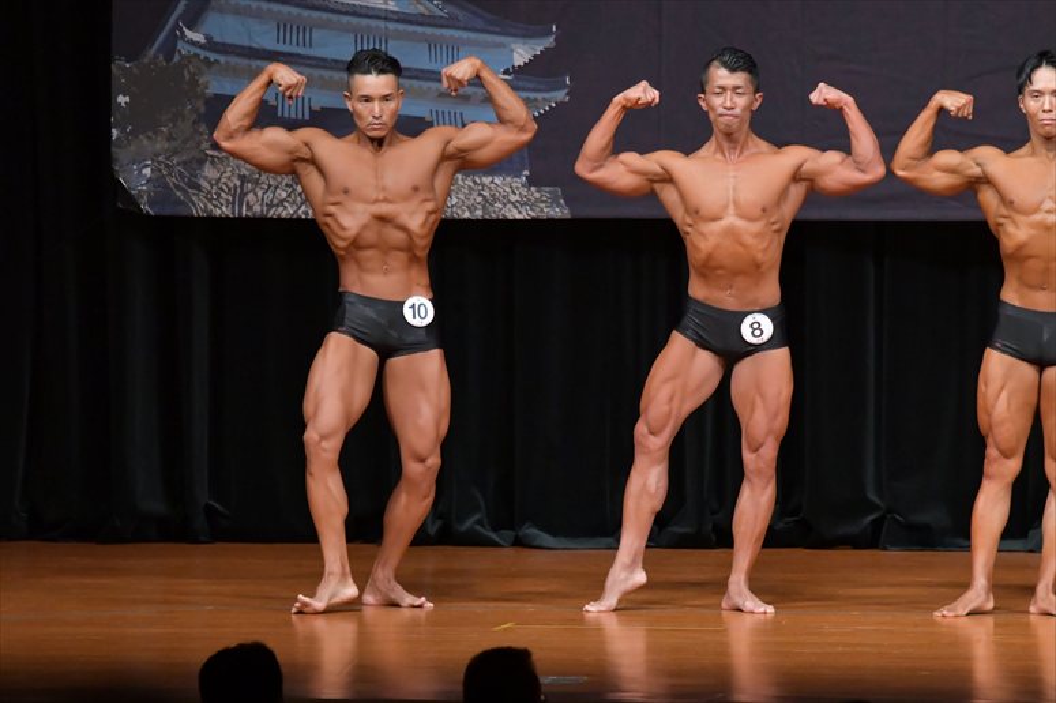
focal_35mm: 270
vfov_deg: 5.1
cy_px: 352
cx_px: 528
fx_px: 7916
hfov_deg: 7.6
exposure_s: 1/400
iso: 5000
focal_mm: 180
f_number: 5.6
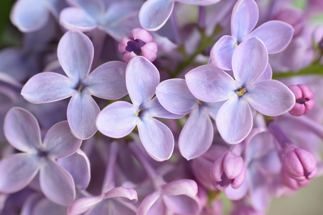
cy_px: 108
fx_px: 673
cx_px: 162
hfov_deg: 27.0
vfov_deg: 18.2
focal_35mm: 75
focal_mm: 50
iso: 400
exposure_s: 1/160
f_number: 8
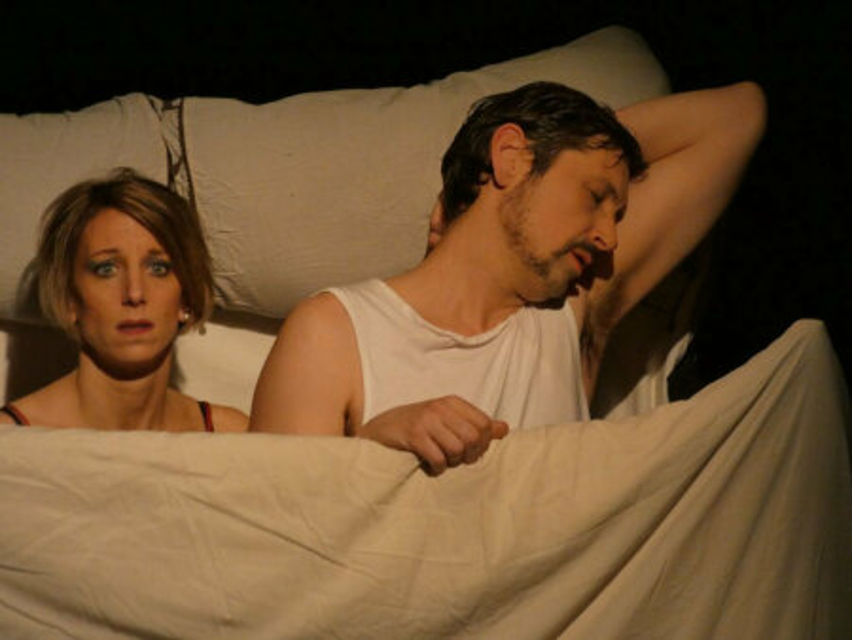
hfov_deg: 6.6
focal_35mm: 300
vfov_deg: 5.0
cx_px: 426
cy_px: 320
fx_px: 7388
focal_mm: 53.8
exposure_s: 1/80
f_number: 5.5
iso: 500
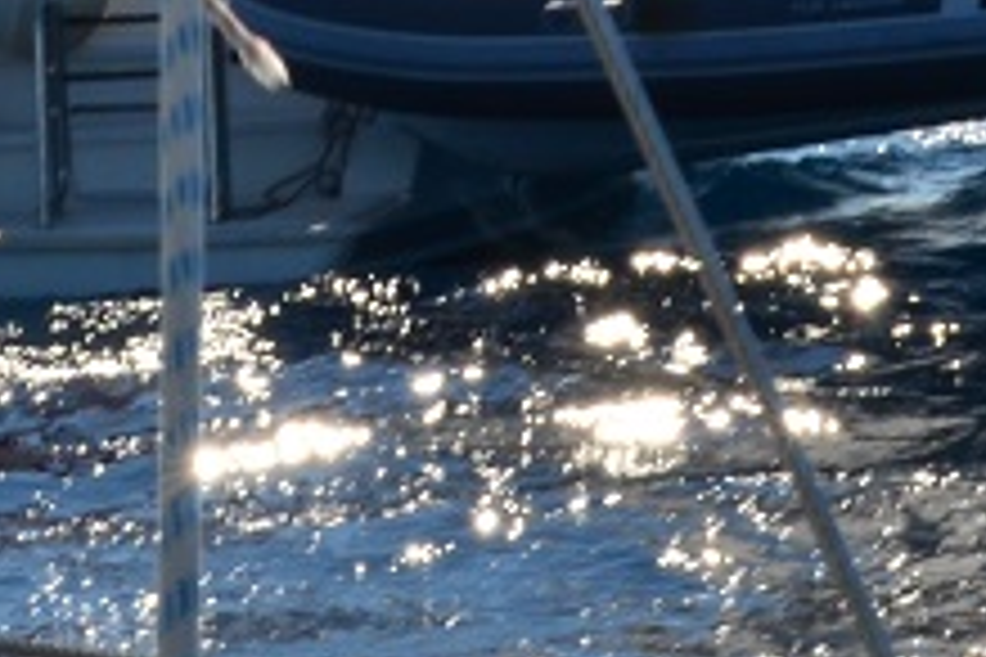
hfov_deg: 4.3
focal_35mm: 477
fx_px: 13063
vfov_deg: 2.9
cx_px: 619
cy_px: -605
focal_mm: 70
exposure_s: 1/60
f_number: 32
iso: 220
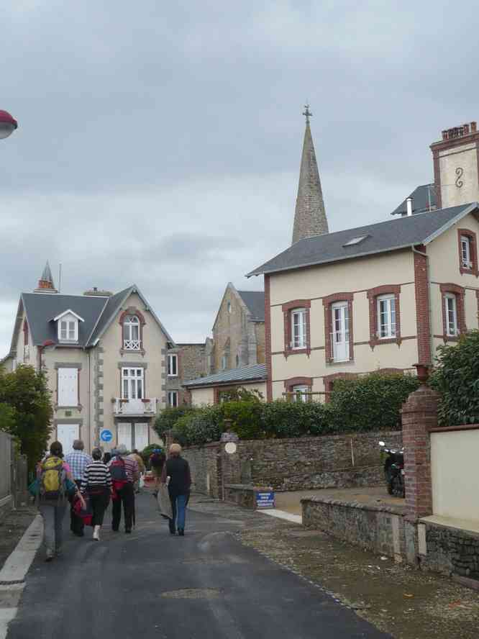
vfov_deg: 32.2
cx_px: 240
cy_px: 320
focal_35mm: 60
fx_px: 1107
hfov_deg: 24.4
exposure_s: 1/640
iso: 100
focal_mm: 6.6
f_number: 3
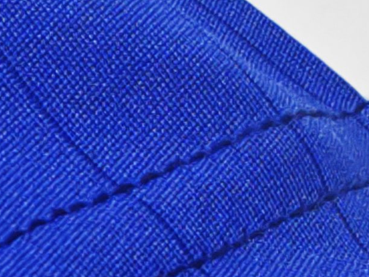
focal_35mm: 150
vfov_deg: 9.9
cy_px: 228
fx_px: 1599
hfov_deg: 11.8
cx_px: -365
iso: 87
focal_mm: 2.59
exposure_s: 1/50
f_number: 2.2
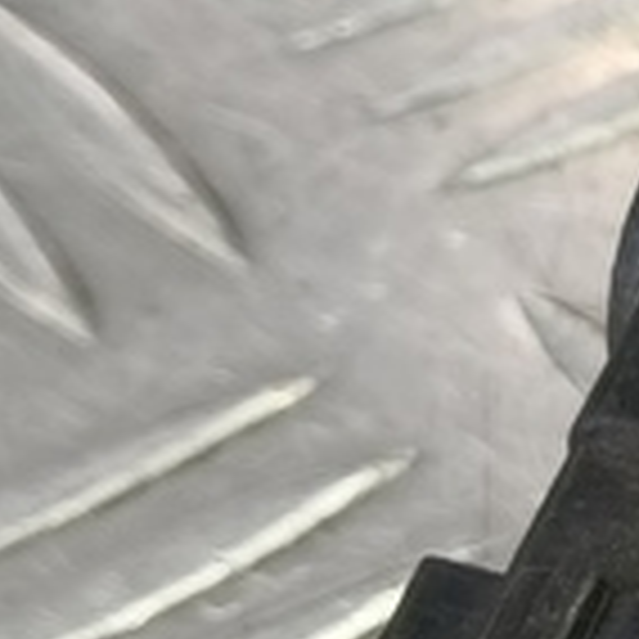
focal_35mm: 147
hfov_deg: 10.1
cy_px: 428
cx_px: 1611
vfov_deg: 11.9
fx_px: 3070
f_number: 1.6
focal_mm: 4.11
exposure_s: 1/50
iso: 130
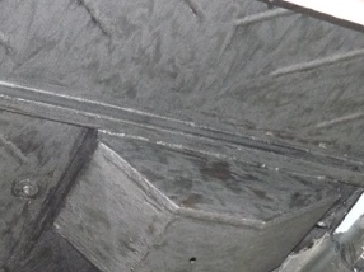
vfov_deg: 16.8
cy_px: 216
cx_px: 61
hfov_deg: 22.2
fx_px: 914
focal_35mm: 87
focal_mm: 6
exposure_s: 1/30
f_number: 2.8
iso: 400
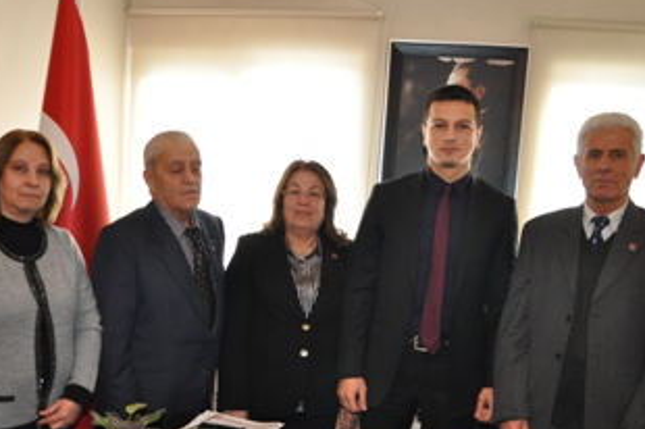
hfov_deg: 49.5
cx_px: 285
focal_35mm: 39
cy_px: 281
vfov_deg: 33.9
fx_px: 698
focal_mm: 18
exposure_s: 1/60
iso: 800
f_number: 3.5
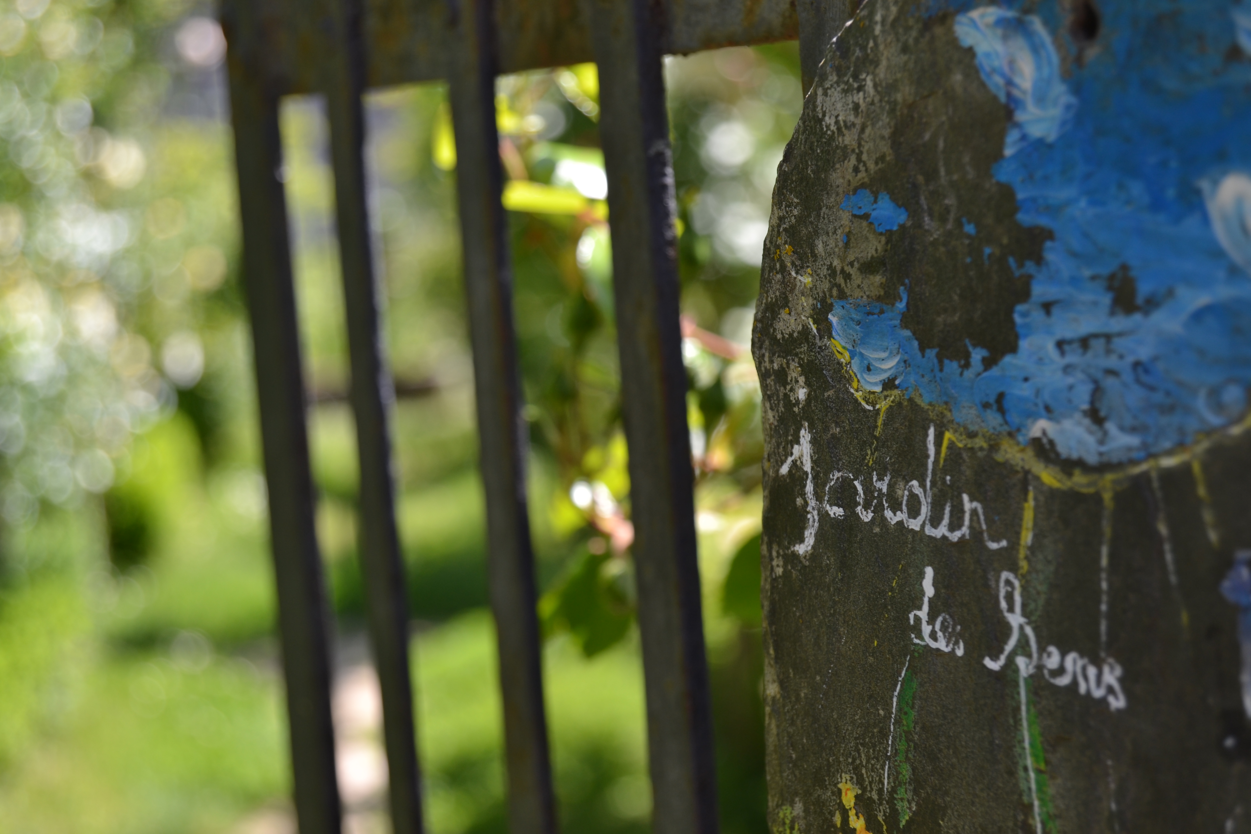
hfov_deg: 24.6
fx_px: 2867
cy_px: 417
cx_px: 626
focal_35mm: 82
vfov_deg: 16.6
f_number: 5.6
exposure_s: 1/125
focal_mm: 55
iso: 100
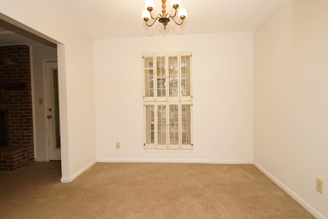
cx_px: 164
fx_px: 164
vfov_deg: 67.4
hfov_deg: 90.0
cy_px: 110
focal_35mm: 18
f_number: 4.5
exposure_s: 1/60
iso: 500
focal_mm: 12
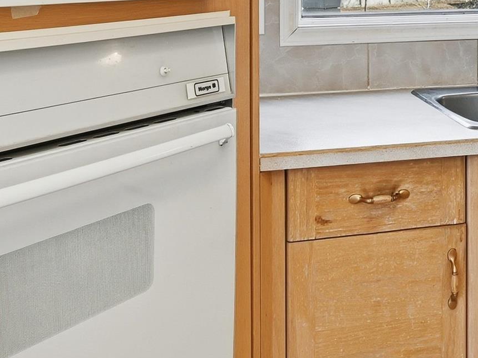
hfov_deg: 33.2
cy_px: -40
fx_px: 759
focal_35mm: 55
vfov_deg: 24.7
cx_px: 427
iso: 100
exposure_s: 1/100
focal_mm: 16
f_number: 8
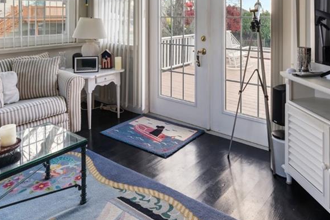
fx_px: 257
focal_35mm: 28
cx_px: 201
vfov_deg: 43.9
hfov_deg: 64.8
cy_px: 39
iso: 800
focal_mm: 16
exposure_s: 1/8
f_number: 11
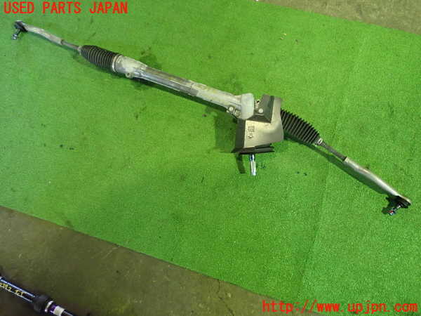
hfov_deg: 60.0
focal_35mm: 30
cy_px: 158
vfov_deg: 46.8
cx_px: 210
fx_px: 365
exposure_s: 1/30
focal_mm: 5.4
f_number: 2.3
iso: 640
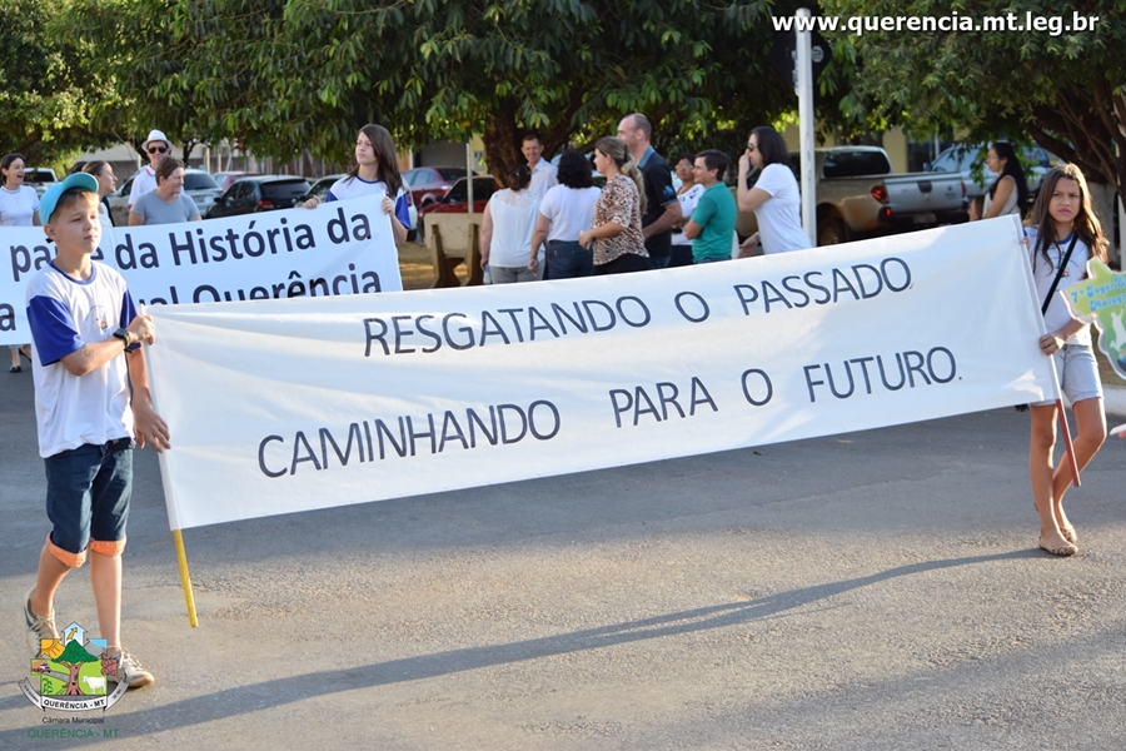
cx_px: 563
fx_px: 2580
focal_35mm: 82
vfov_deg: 16.6
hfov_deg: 24.6
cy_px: 376
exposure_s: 1/200
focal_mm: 55
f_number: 4.5
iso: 100
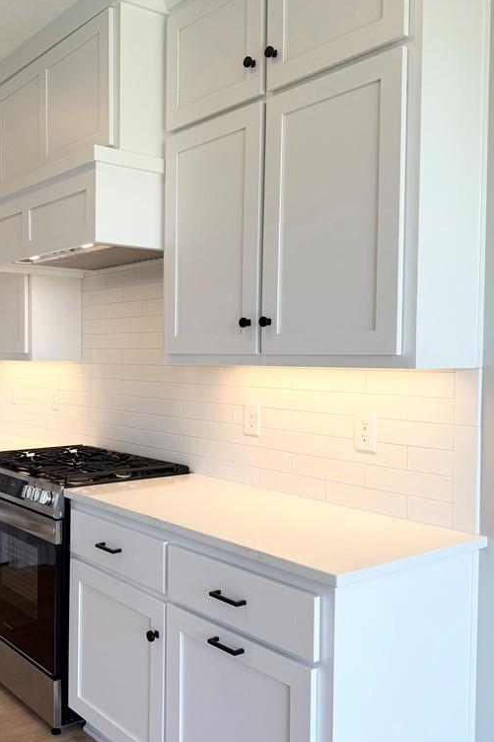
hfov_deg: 37.9
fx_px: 700
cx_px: 124
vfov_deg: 55.8
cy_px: 373
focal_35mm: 34
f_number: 1.78
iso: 80
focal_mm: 6.76
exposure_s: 1/389
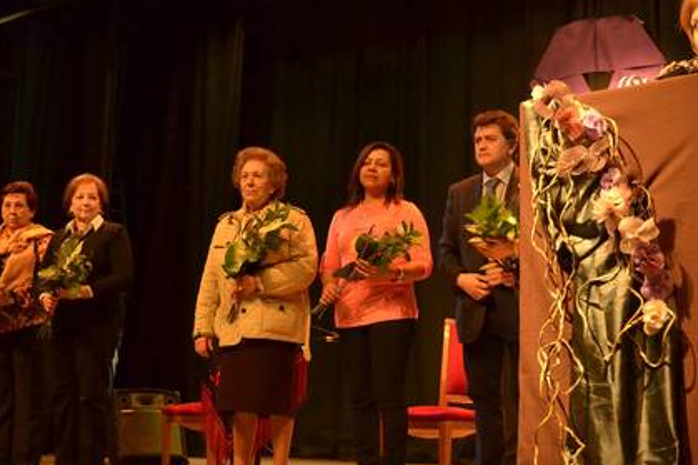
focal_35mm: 61
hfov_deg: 32.9
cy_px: 201
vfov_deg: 22.2
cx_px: 339
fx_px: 1182
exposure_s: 1/25
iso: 3200
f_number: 4
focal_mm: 26
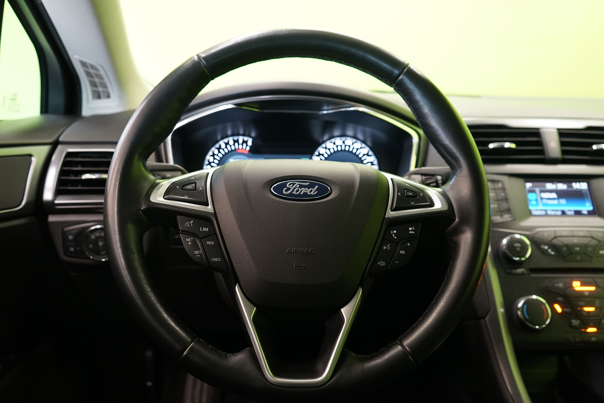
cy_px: 202
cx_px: 302
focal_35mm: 29
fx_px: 487
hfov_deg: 63.7
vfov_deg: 45.0
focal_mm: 29
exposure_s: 1/20
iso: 1250
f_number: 4.5
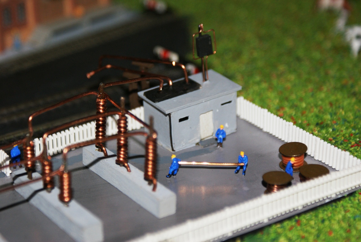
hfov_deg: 19.4
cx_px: 180
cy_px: 121
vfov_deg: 13.1
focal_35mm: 105
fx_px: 1054
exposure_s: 1/125
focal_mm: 70
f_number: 5.6
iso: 400
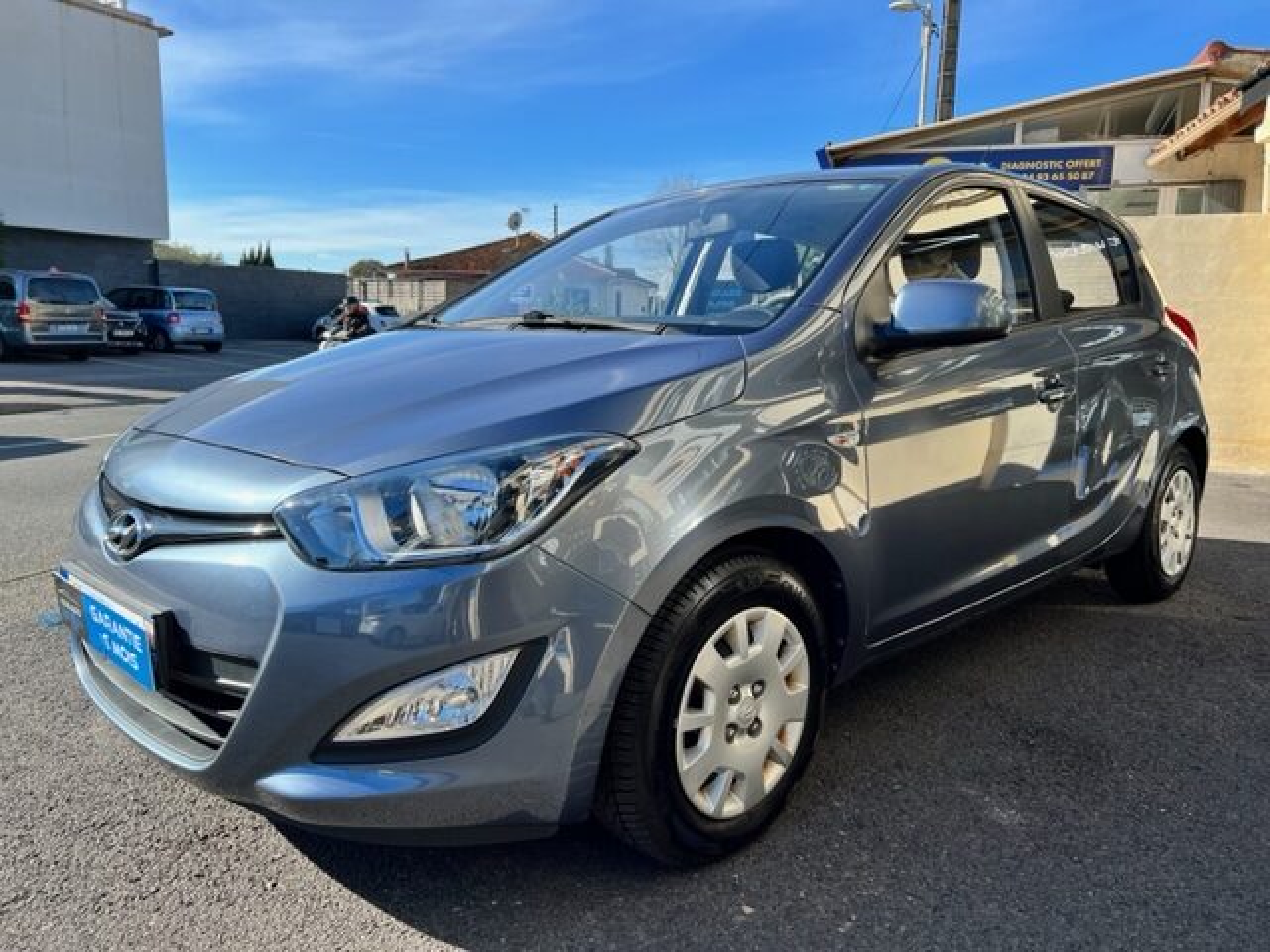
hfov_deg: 67.3
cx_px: 635
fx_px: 954
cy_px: 476
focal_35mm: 26
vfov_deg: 53.1
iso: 50
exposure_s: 1/1972
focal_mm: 5.7
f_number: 1.5
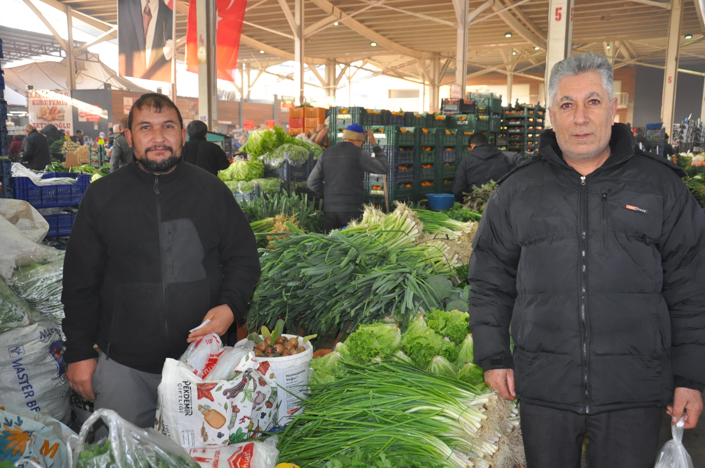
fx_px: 733
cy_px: 234
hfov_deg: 51.3
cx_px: 352
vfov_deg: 35.4
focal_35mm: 38
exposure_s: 1/100
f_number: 4
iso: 800
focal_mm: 25
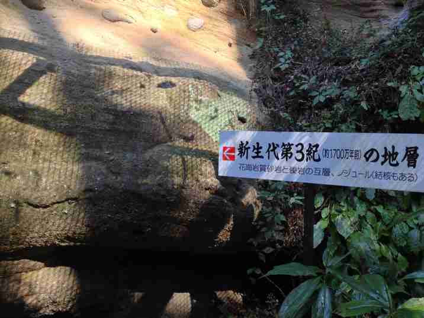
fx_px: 429
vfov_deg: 40.7
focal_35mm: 35
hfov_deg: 52.6
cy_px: 159
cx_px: 212
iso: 50
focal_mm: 4.28
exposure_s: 1/40
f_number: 2.4
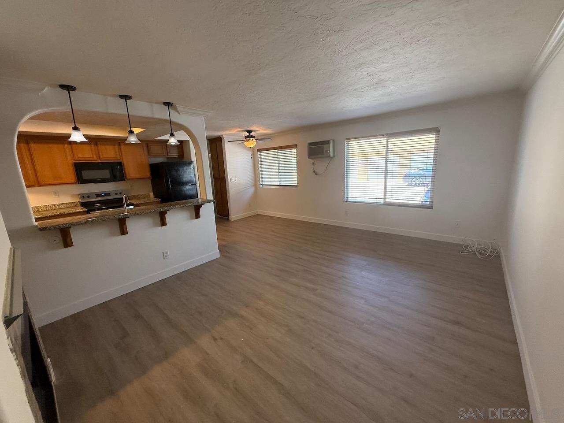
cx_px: 282
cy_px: 212
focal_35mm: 14
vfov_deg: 85.7
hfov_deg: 102.1
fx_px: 228
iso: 320
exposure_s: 1/120
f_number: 2.2
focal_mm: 2.22
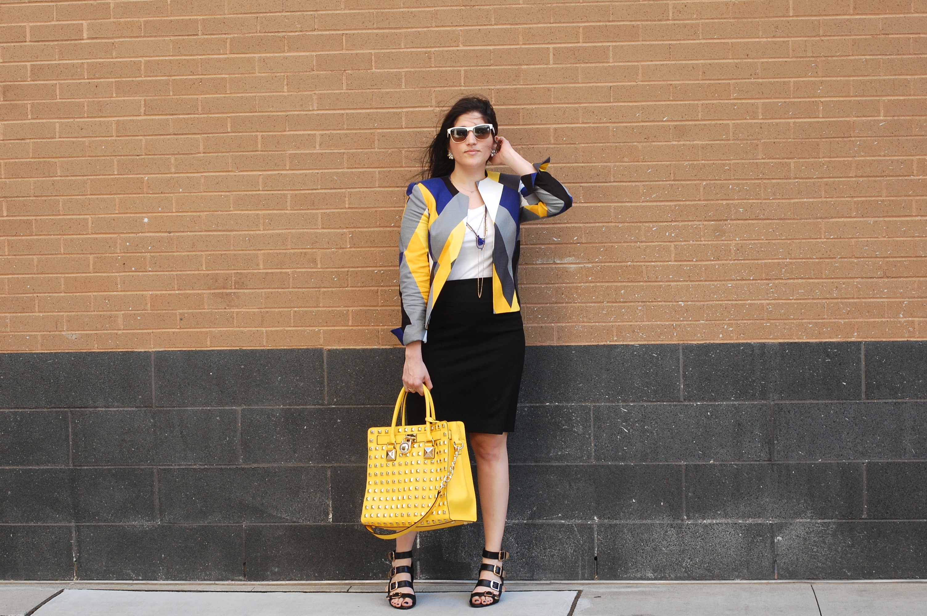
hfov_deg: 27.0
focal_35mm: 75
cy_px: 308
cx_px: 464
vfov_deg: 18.1
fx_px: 1930
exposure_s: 1/125
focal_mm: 50
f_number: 5.6
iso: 360
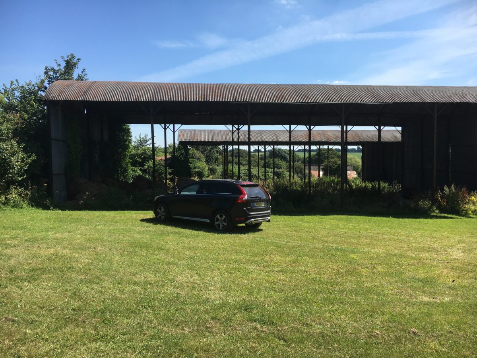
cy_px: 179
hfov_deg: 61.7
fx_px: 400
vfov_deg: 48.2
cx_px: 238
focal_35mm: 29
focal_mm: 4.15
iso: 25
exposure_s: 1/1570
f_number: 2.2
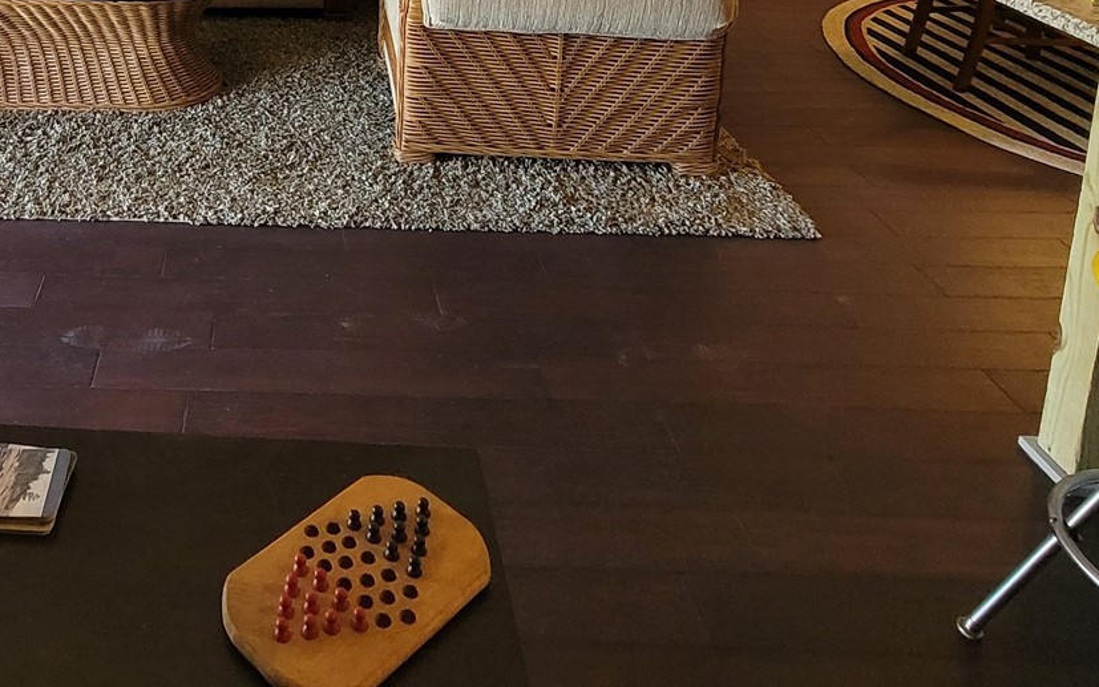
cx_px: 238
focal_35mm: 32
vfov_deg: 31.9
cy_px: -163
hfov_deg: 55.9
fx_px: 959
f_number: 2.2
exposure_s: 1/60
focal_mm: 2.2
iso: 320
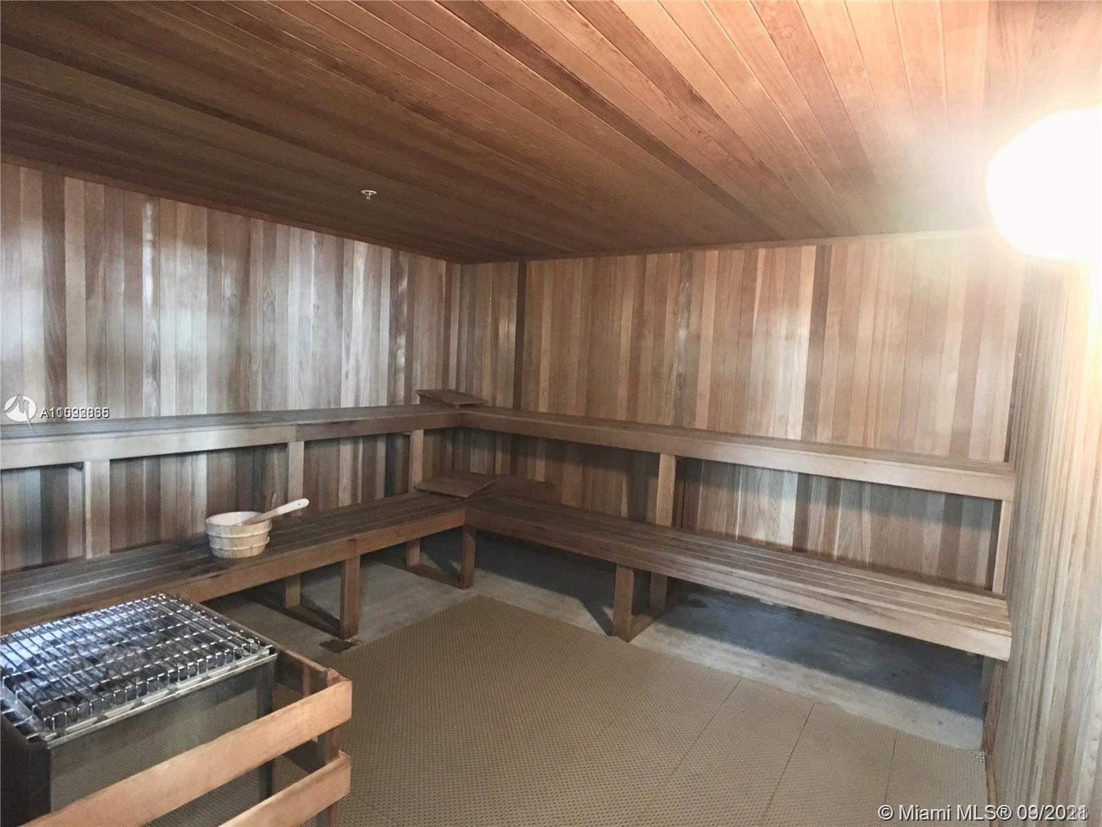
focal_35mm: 29
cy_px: 414
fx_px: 923
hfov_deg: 61.7
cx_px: 551
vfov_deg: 48.2
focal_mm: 4.15
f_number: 2.2
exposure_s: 1/4
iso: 200
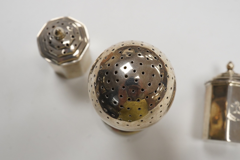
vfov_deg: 29.9
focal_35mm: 45
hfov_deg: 43.6
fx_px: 300
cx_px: 120
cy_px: 80
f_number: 16
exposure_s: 1/160
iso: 2500
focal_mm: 30
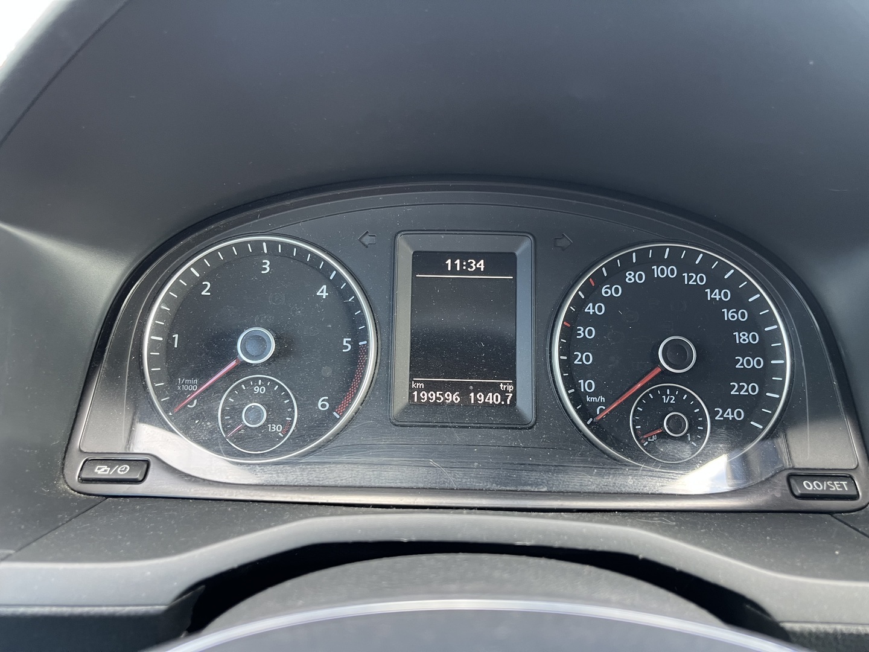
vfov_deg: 53.1
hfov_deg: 67.3
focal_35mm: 26
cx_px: 434
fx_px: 653
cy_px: 326
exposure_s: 1/83
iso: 125
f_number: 1.6
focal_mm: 5.1
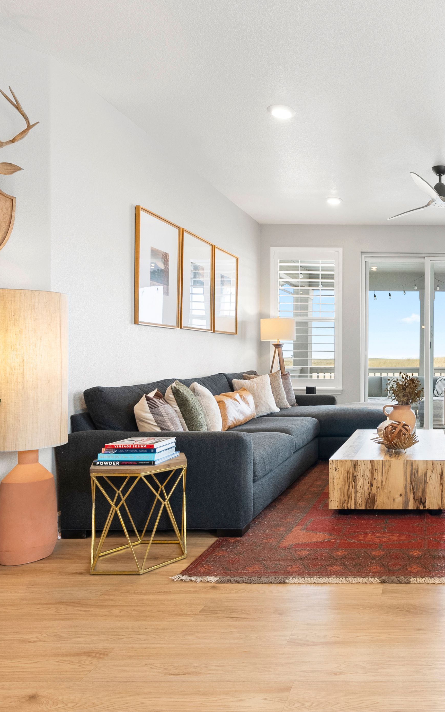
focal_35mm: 25
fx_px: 485
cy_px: 357
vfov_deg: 72.5
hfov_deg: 44.6
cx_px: 404
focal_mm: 16
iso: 640
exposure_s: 1/13
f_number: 9
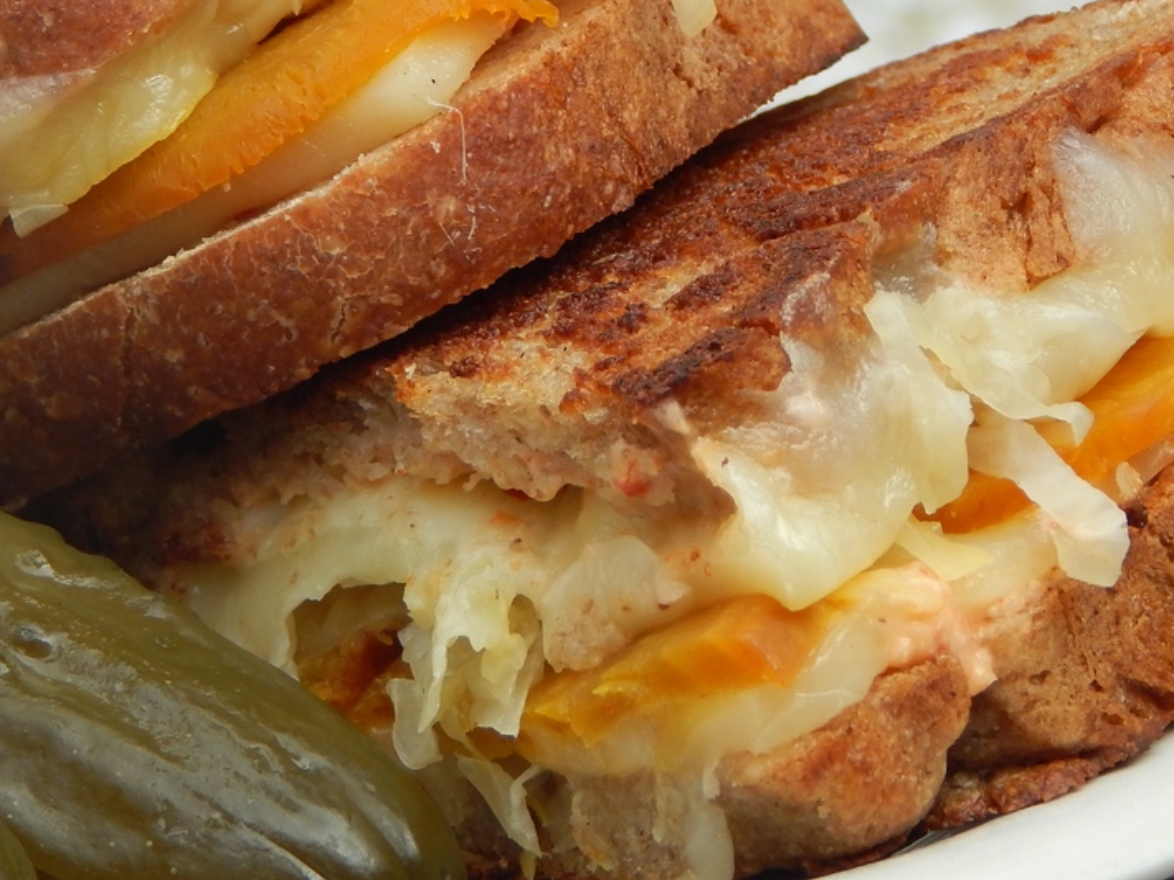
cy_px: 296
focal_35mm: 236
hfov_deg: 8.4
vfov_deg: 6.3
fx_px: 8003
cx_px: 400
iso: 125
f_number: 4.8
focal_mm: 23.4
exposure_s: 1/80
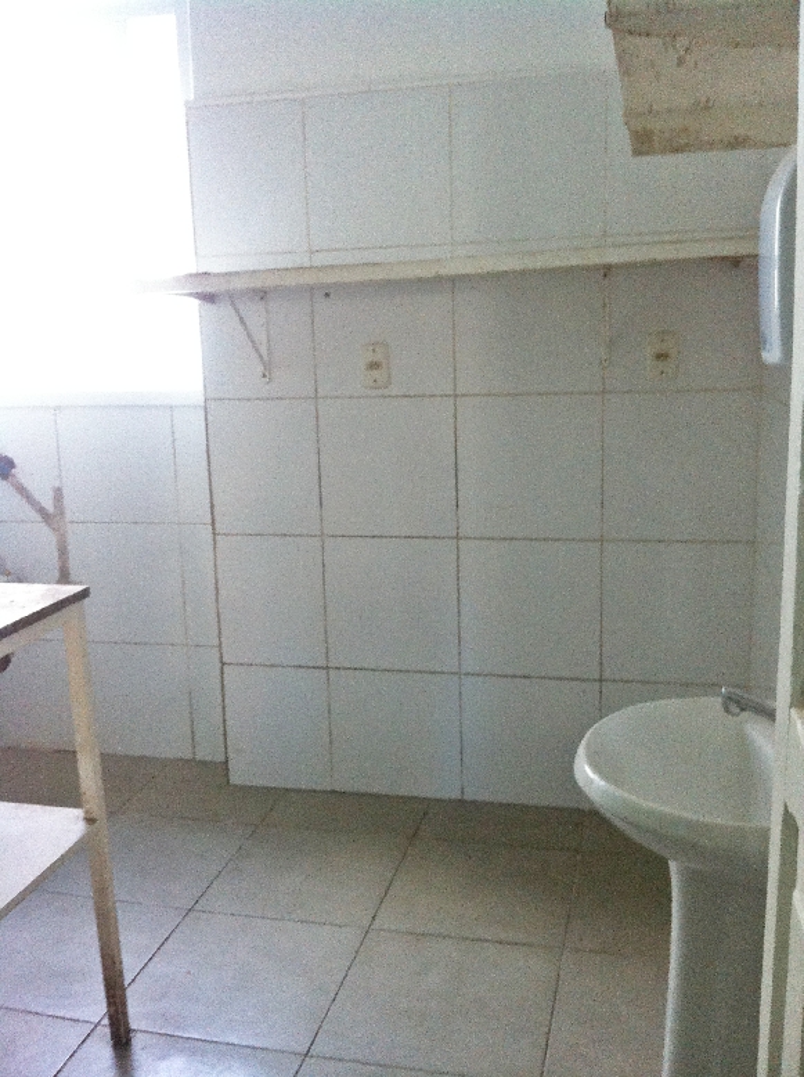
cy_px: 538
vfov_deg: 52.7
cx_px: 402
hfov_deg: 40.6
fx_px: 1087
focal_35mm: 35
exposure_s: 1/15
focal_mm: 3.85
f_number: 2.8
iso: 160
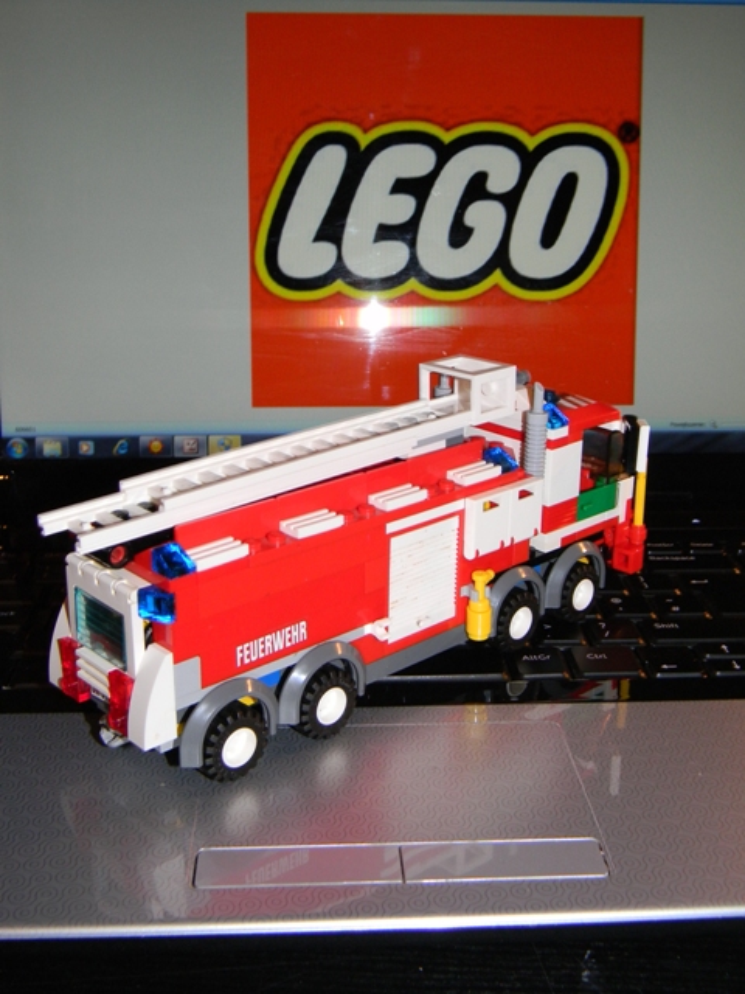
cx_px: 372
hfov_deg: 35.1
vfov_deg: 45.8
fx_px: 1177
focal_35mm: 41
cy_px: 497
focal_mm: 7.3
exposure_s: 1/30
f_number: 3.8
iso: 200
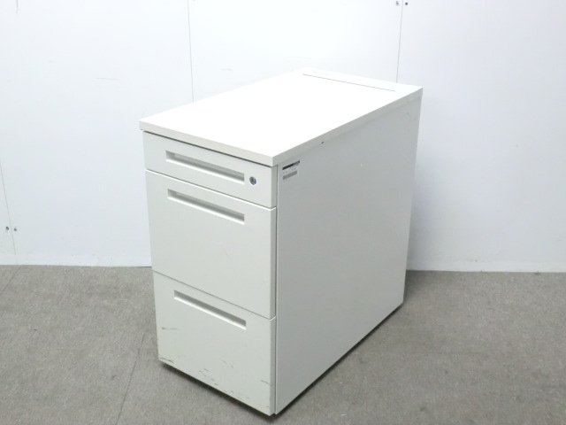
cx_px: 283
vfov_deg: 32.2
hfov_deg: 42.1
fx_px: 736
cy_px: 212
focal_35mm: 45
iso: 800
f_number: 4.3
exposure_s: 1/30
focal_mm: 8.2
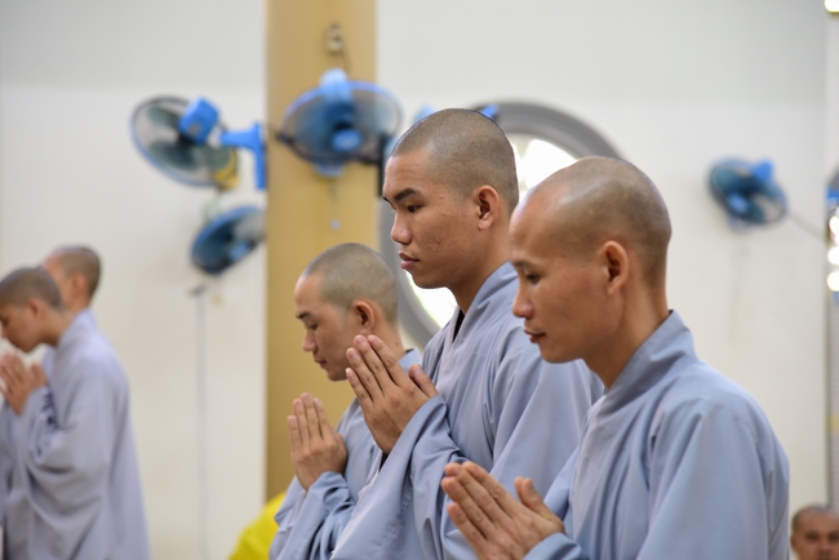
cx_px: 420
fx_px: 2798
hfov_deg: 17.1
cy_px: 280
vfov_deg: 11.4
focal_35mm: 120
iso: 1600
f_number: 4.5
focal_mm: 120
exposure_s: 1/40
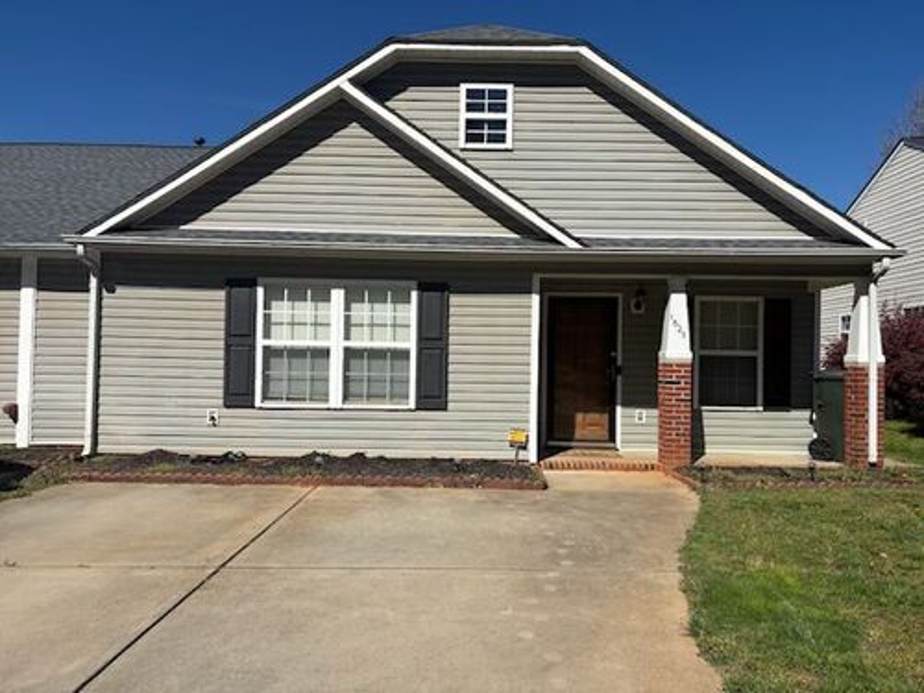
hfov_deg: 67.3
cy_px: 346
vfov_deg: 53.1
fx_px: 694
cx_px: 462
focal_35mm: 26
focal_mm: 5.96
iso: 50
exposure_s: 1/6993
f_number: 1.6
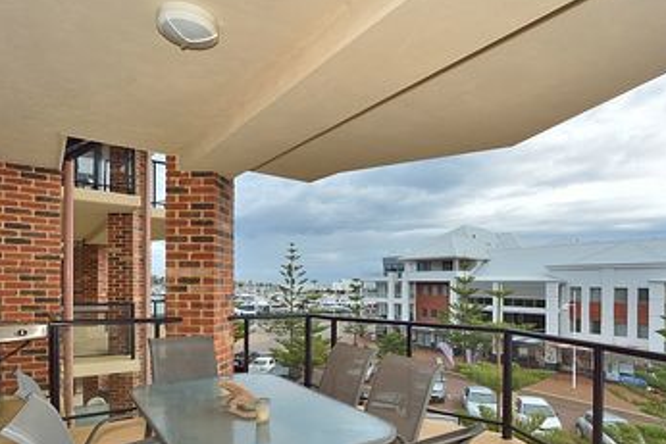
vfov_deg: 63.3
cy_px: 287
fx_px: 352
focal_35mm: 19
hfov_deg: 86.7
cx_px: 358
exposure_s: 1/250
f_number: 11
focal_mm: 14
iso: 200
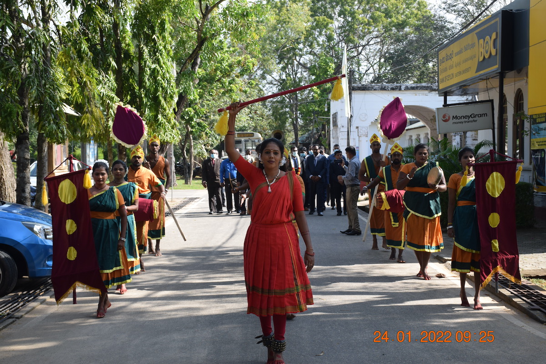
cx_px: 273
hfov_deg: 35.1
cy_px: 182
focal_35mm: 57
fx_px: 864
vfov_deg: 23.8
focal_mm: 38
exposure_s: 1/250
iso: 250
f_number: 8
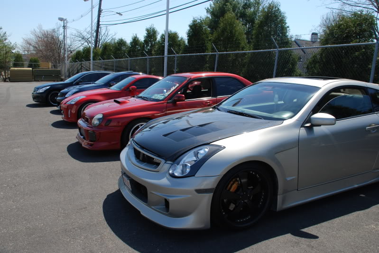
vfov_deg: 43.7
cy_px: 126
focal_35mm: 30
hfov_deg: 61.9
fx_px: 316
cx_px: 190
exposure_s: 1/200
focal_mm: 20
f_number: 7.1
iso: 100
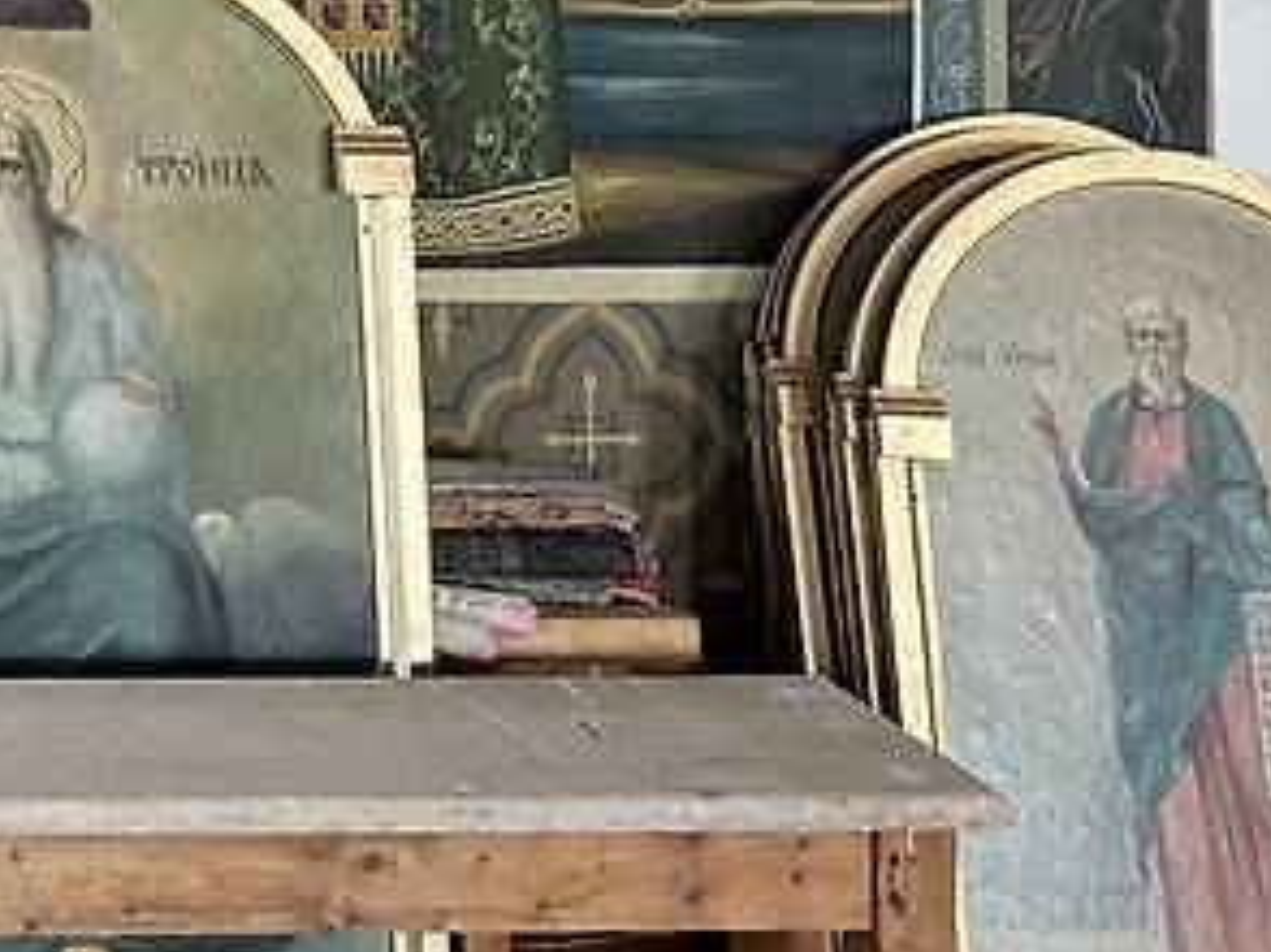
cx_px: -951
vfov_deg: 13.9
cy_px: -584
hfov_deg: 16.9
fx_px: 3595
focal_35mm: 98
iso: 200
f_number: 1.78
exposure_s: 1/90
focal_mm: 6.76
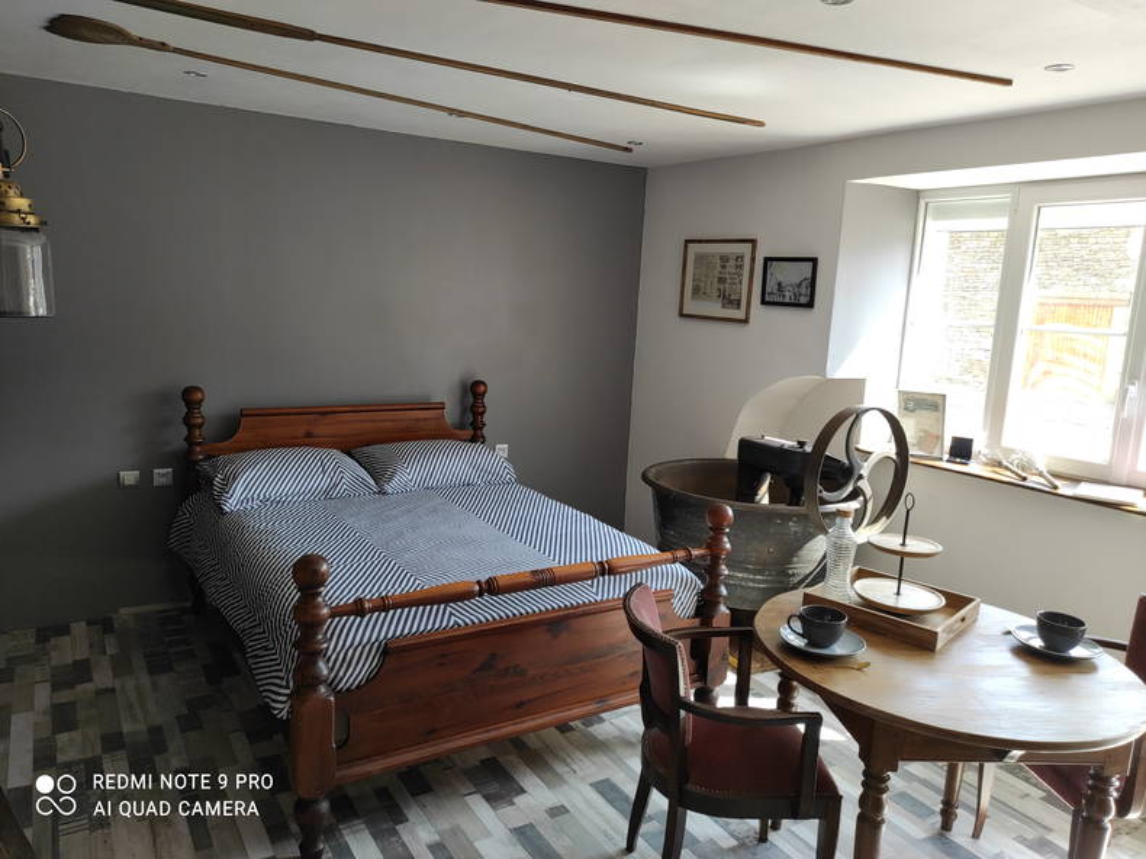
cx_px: 573
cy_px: 430
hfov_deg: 69.4
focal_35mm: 25
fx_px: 827
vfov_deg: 54.9
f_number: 1.89
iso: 100
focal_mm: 5.43
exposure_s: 1/100
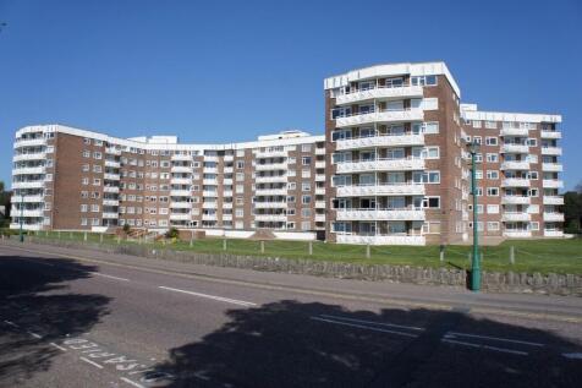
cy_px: 194
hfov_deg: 67.4
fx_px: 436
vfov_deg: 47.9
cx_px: 291
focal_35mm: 27
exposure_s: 1/800
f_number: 7.1
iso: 200
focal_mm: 18
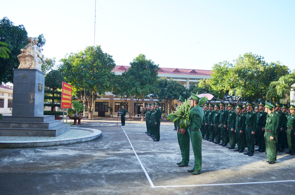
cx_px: 148
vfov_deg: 47.7
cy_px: 98
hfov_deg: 67.5
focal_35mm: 27
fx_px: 221
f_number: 4
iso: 560
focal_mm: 18
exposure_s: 1/1000
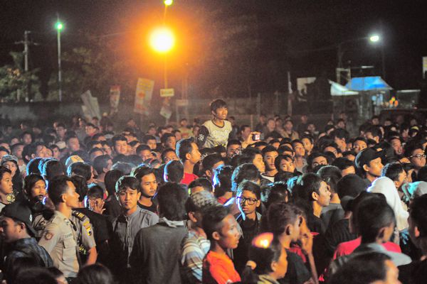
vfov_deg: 11.4
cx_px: 214
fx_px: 1423
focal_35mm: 120
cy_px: 142
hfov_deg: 17.1
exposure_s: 1/60
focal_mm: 80
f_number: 2.8
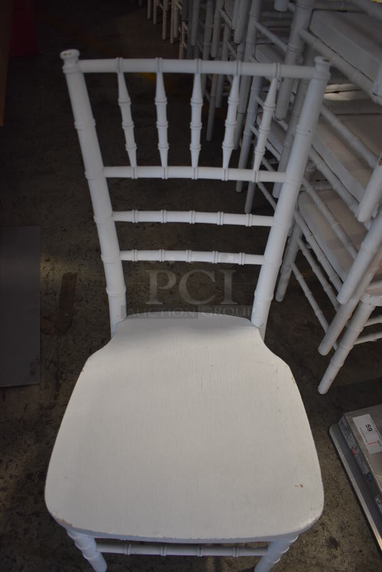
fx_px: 429
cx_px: 191
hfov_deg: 48.0
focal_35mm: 27
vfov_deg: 67.3
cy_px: 286
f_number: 3.5
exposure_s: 1/160
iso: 800
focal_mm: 18
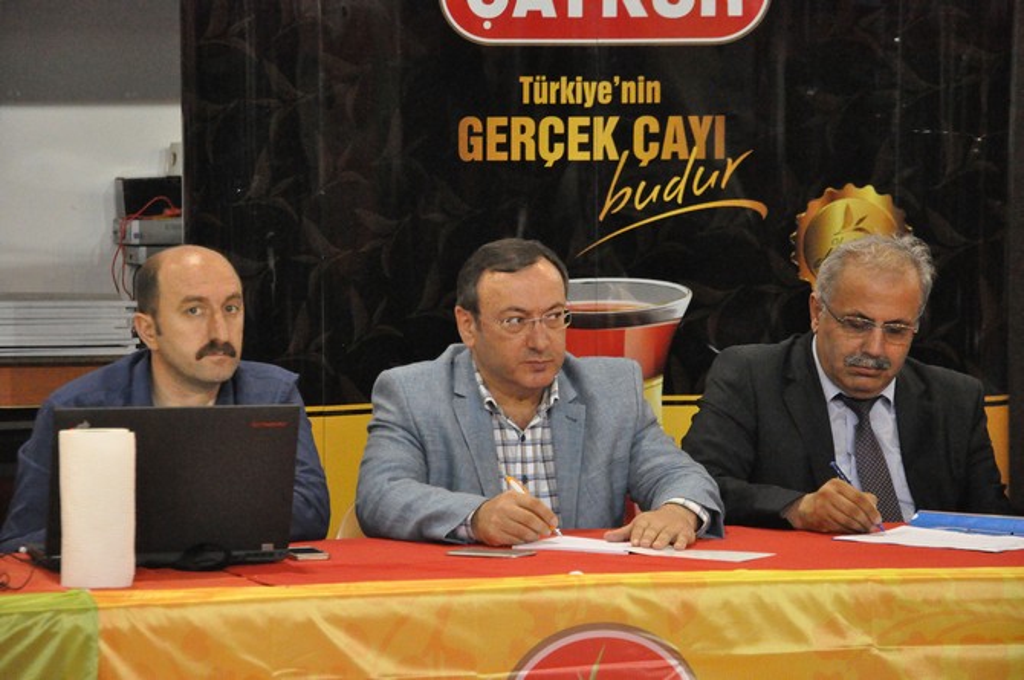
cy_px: 340
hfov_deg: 13.1
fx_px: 4475
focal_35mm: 158
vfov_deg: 8.7
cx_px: 512
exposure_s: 1/80
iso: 6400
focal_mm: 105
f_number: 8
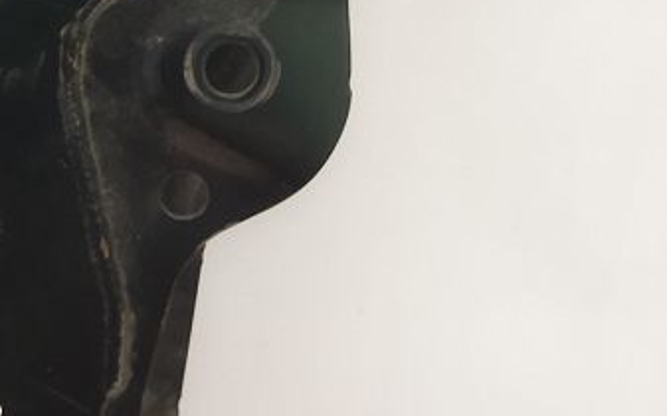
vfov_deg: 12.5
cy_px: -87
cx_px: -63
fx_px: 1853
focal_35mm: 102
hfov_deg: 19.6
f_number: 1.79
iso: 781
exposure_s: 1/20
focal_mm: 4.71
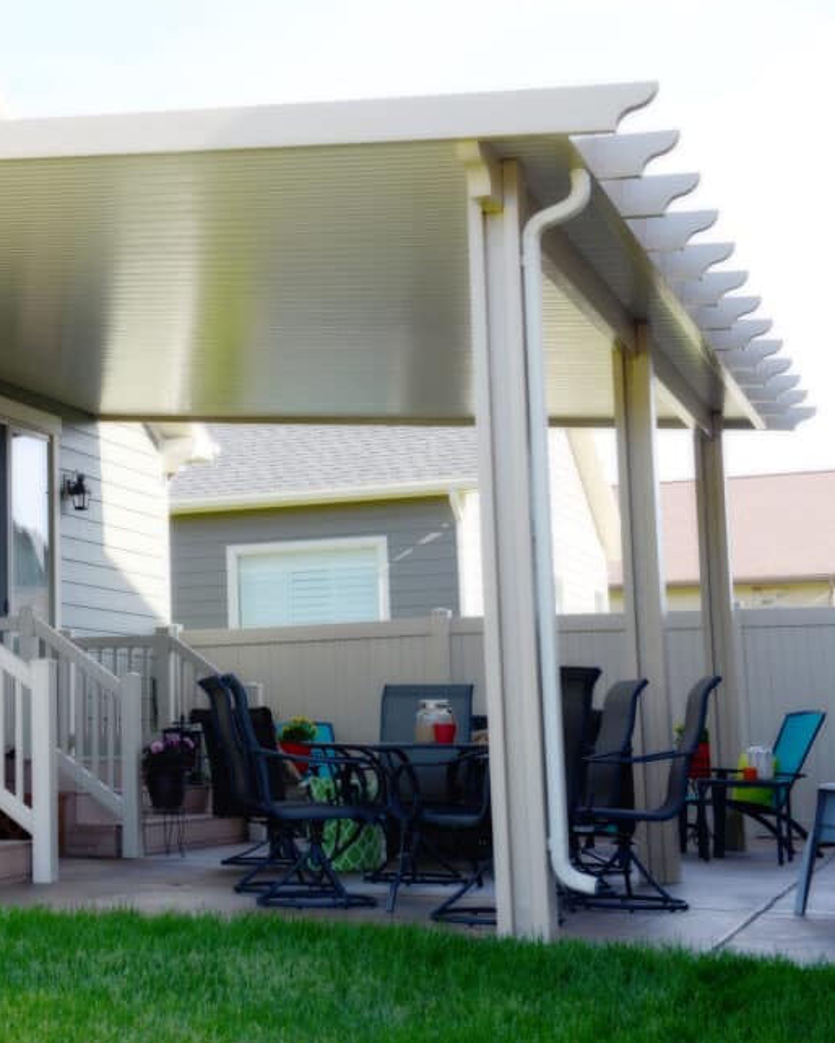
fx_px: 1945
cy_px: 517
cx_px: 117
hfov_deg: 23.7
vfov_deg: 30.0
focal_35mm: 63
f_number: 5.6
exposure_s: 1/125
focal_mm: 44
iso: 100
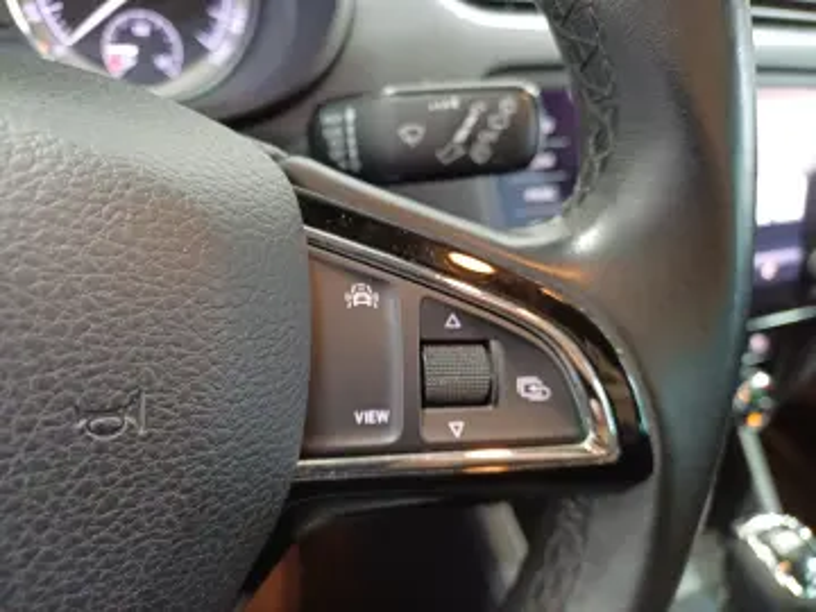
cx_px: 408
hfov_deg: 69.4
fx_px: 589
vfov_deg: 54.9
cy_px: 306
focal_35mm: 25
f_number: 1.8
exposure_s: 1/25
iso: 500
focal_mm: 4.65
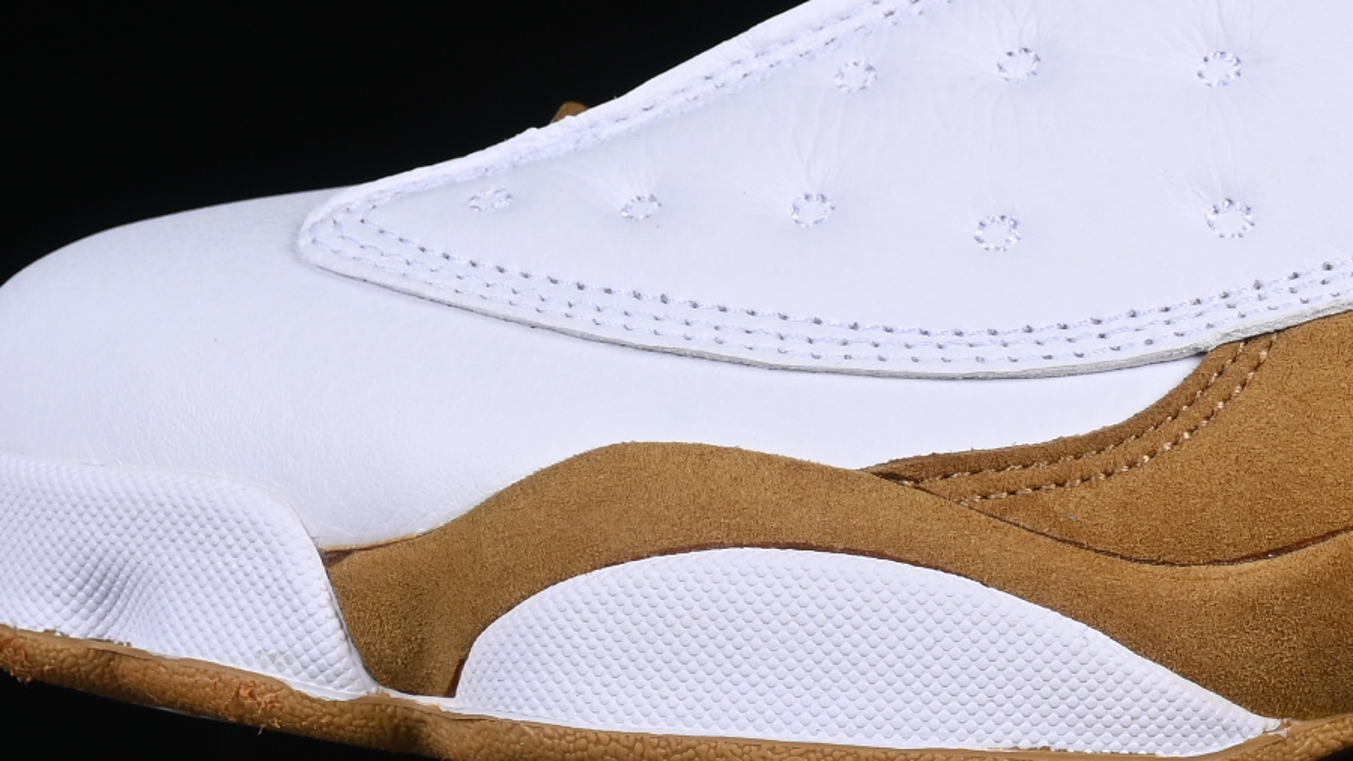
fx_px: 8717
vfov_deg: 5.0
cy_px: -38
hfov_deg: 8.8
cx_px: 1455
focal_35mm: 243
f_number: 9
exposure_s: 1/80
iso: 160
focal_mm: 50
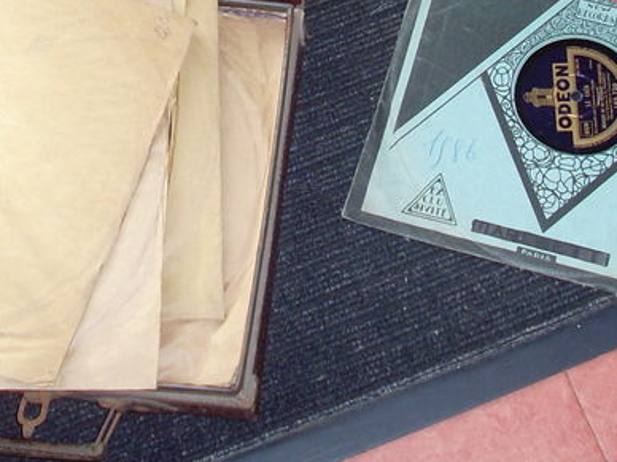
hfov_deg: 20.0
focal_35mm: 98
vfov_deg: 14.5
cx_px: 275
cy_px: -111
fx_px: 1747
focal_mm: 6.3
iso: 100
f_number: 3
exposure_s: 1/45
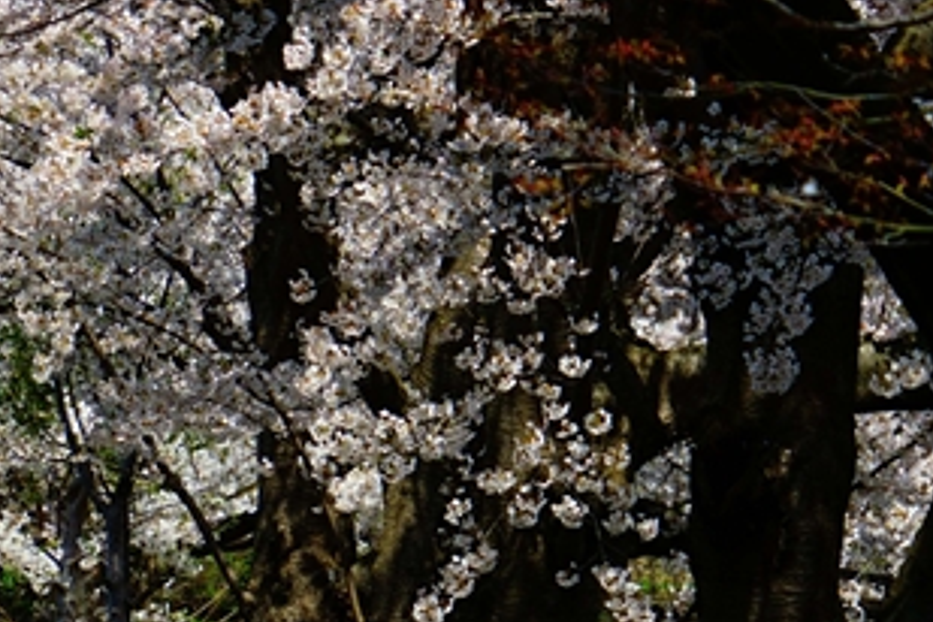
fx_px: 11066
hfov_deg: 4.8
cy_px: 11
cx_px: -239
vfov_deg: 3.2
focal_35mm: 427
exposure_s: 1/400
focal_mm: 110
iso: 100
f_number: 8
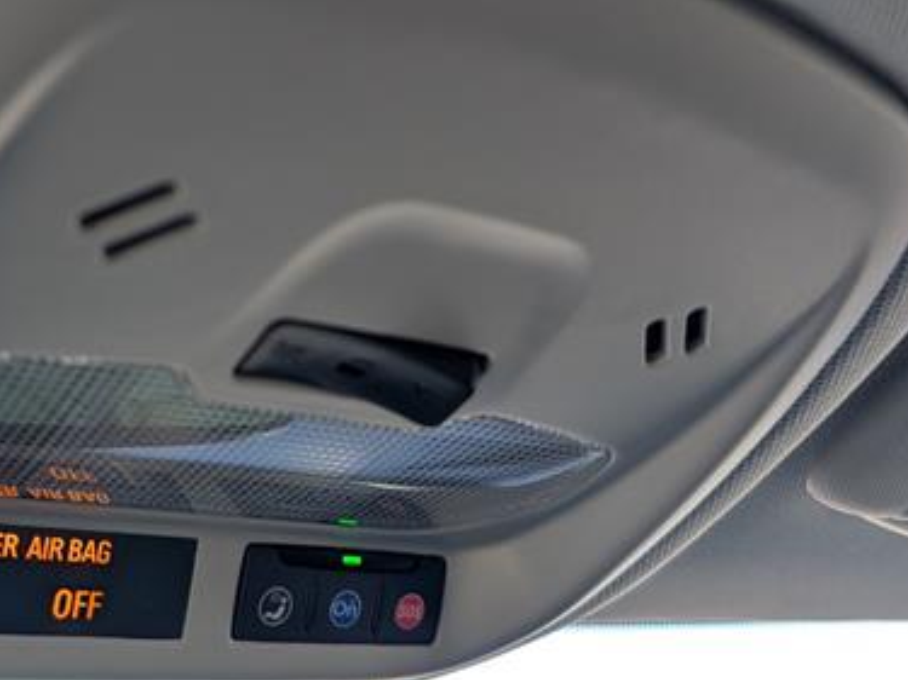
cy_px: 227
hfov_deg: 45.0
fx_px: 1075
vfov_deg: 34.8
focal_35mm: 41
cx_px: 288
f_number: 1.68
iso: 29
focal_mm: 6.9
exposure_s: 1/84
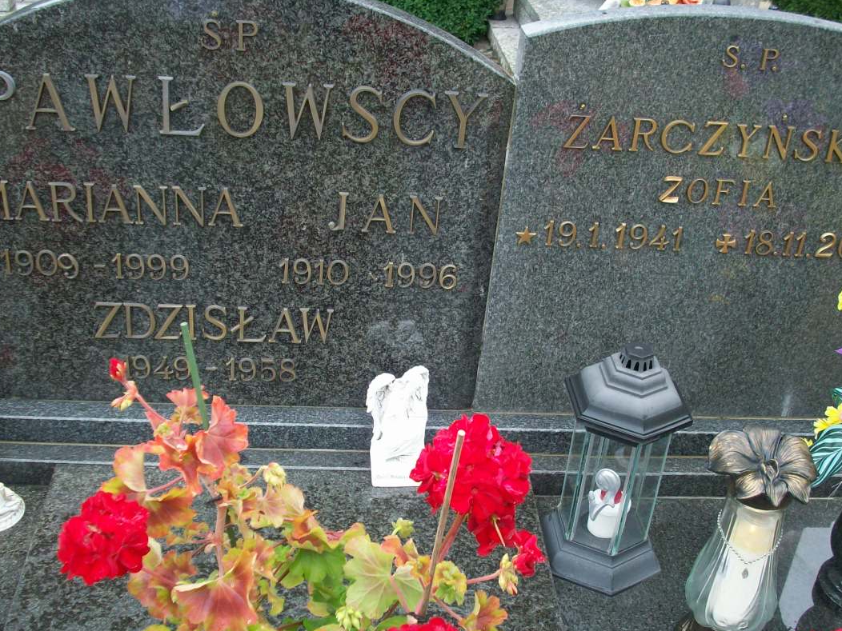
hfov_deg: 42.1
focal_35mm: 45
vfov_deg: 32.2
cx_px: 435
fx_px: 1095
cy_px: 317
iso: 80
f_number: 2.8
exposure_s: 1/107
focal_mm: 6.2
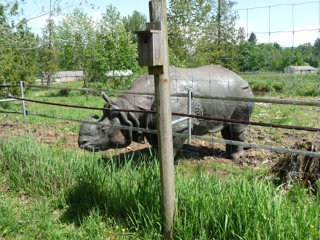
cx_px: 160
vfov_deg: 41.8
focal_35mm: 34
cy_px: 120
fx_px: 314
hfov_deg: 54.0
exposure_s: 1/400
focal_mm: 5.6
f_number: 3.6
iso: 100
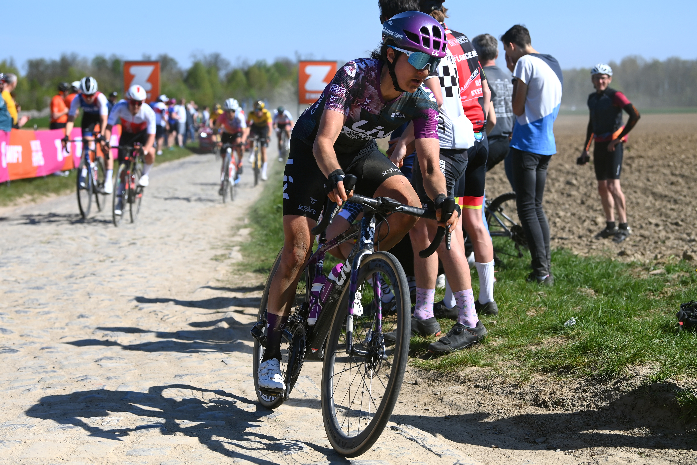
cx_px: 348
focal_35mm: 75
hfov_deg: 27.0
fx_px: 1452
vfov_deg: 18.2
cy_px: 232
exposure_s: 1/3200
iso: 320
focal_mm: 75
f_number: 5
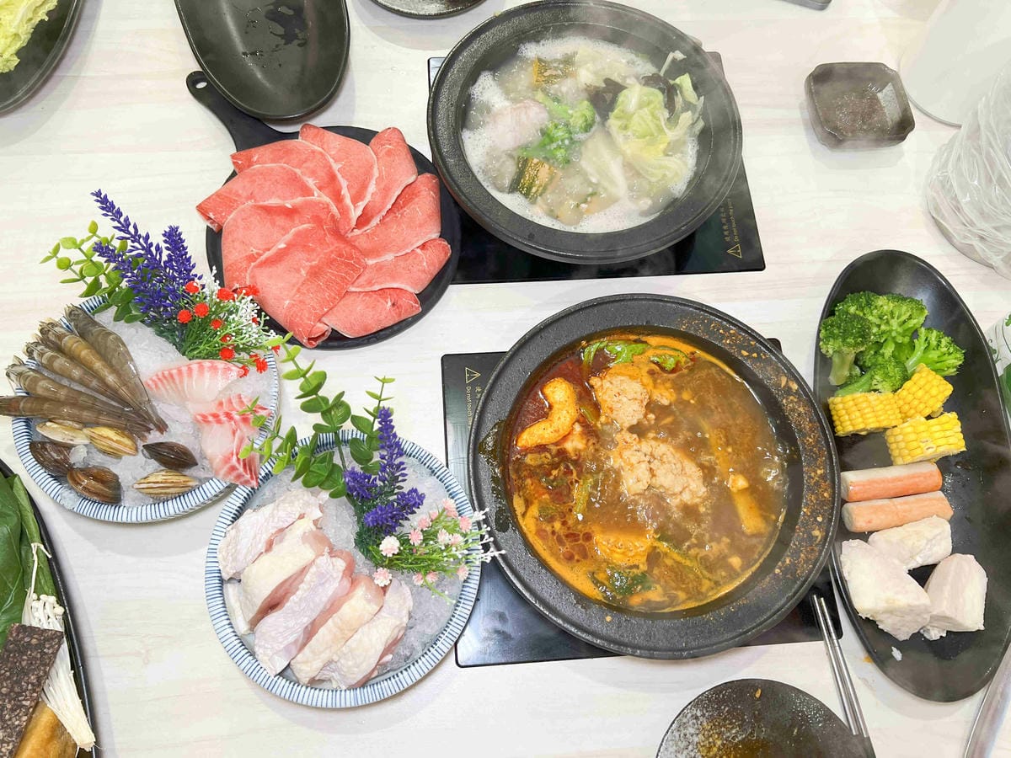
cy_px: 379
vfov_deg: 53.1
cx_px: 506
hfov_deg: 67.3
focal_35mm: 26
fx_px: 759
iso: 80
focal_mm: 5.7
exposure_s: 1/60
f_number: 1.5
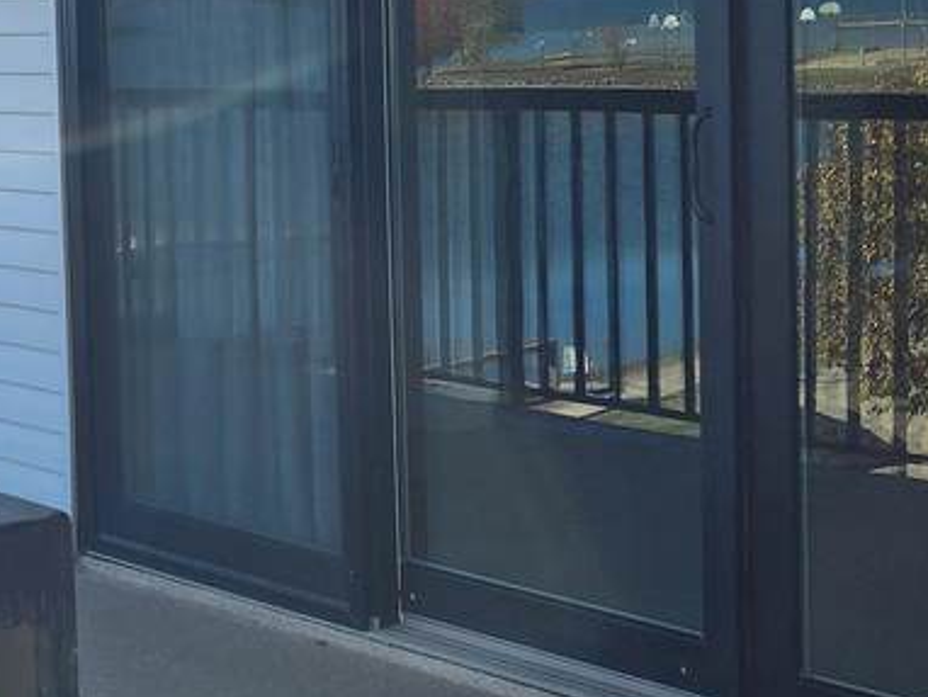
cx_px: -136
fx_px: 2066
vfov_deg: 18.9
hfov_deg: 23.5
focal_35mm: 77
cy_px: 104
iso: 12
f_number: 1.8
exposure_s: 1/736
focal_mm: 6.4
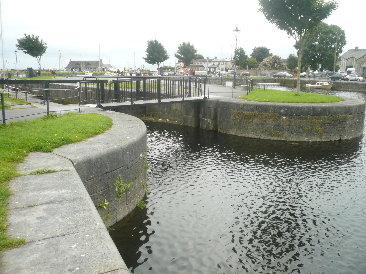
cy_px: 137
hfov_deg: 63.4
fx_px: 296
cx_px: 183
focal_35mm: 28
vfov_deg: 49.7
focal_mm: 4.6
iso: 100
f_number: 2.8
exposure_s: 1/100
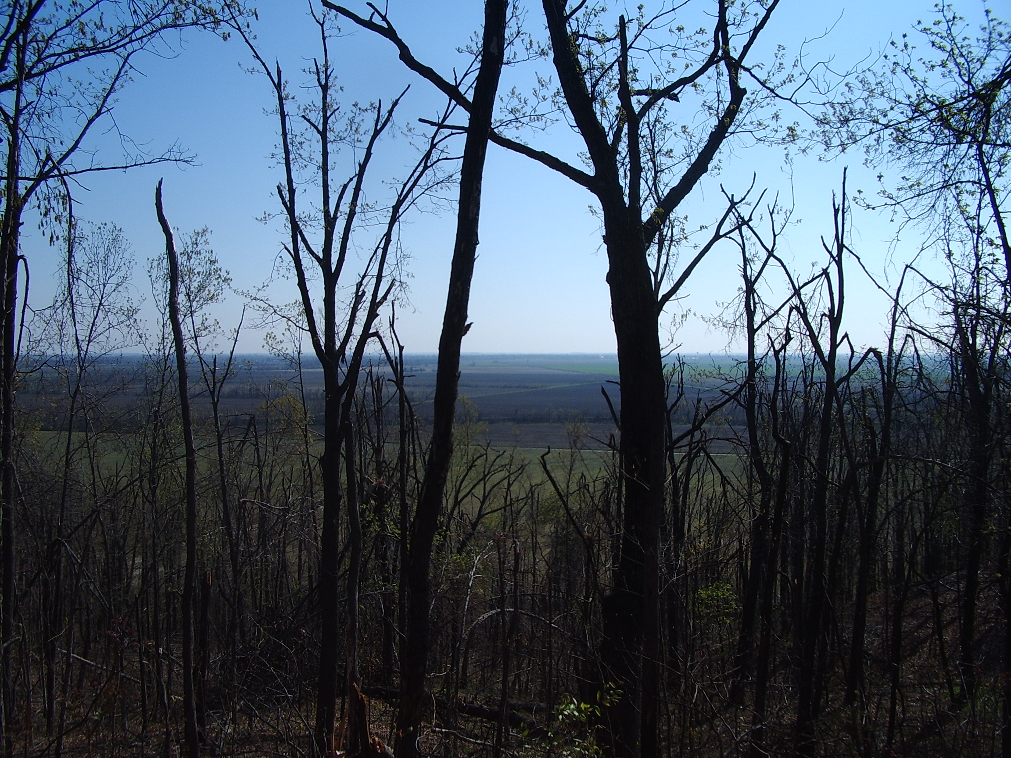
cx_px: 506
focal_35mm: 35
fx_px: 1022
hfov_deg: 52.6
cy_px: 379
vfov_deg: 40.7
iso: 50
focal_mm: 5.8
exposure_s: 1/640
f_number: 4.3
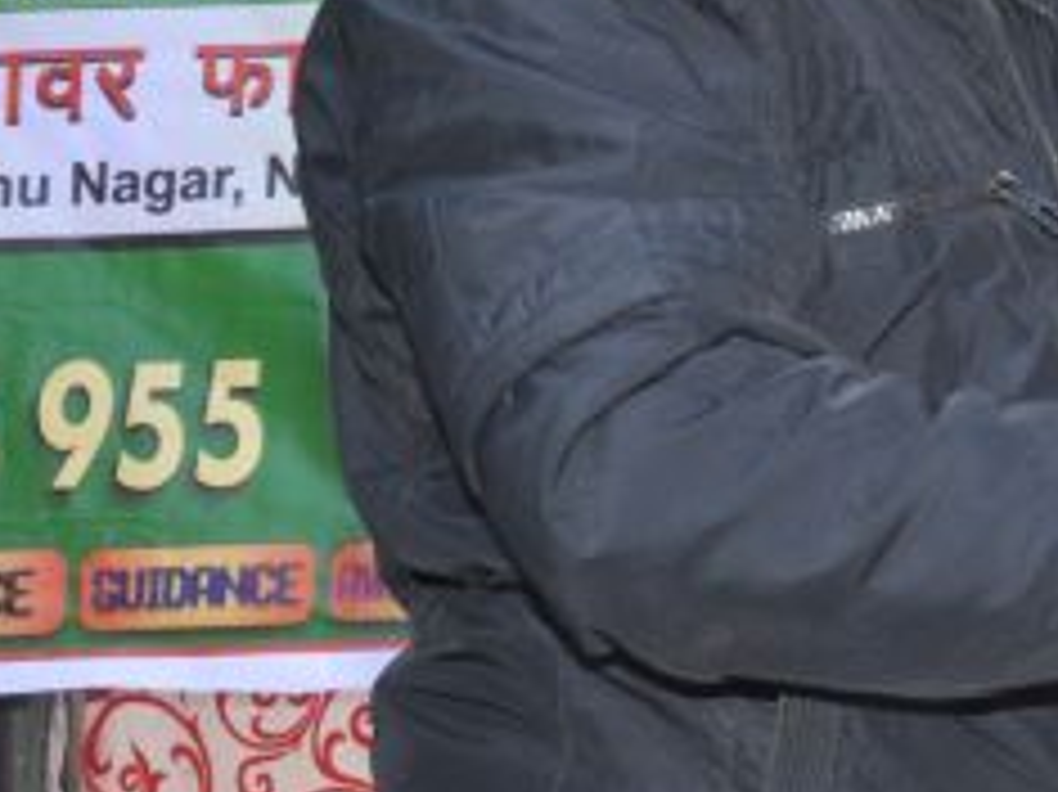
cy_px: 61
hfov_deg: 12.3
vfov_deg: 9.4
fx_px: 4796
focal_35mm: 157
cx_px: 1279
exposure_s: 1/160
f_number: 13
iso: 640
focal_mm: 32
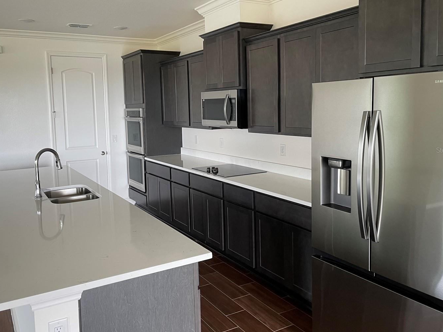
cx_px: 203
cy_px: 150
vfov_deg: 45.4
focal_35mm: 31
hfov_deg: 58.3
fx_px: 397
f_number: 1.6
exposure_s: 1/80
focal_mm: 4.2
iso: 125
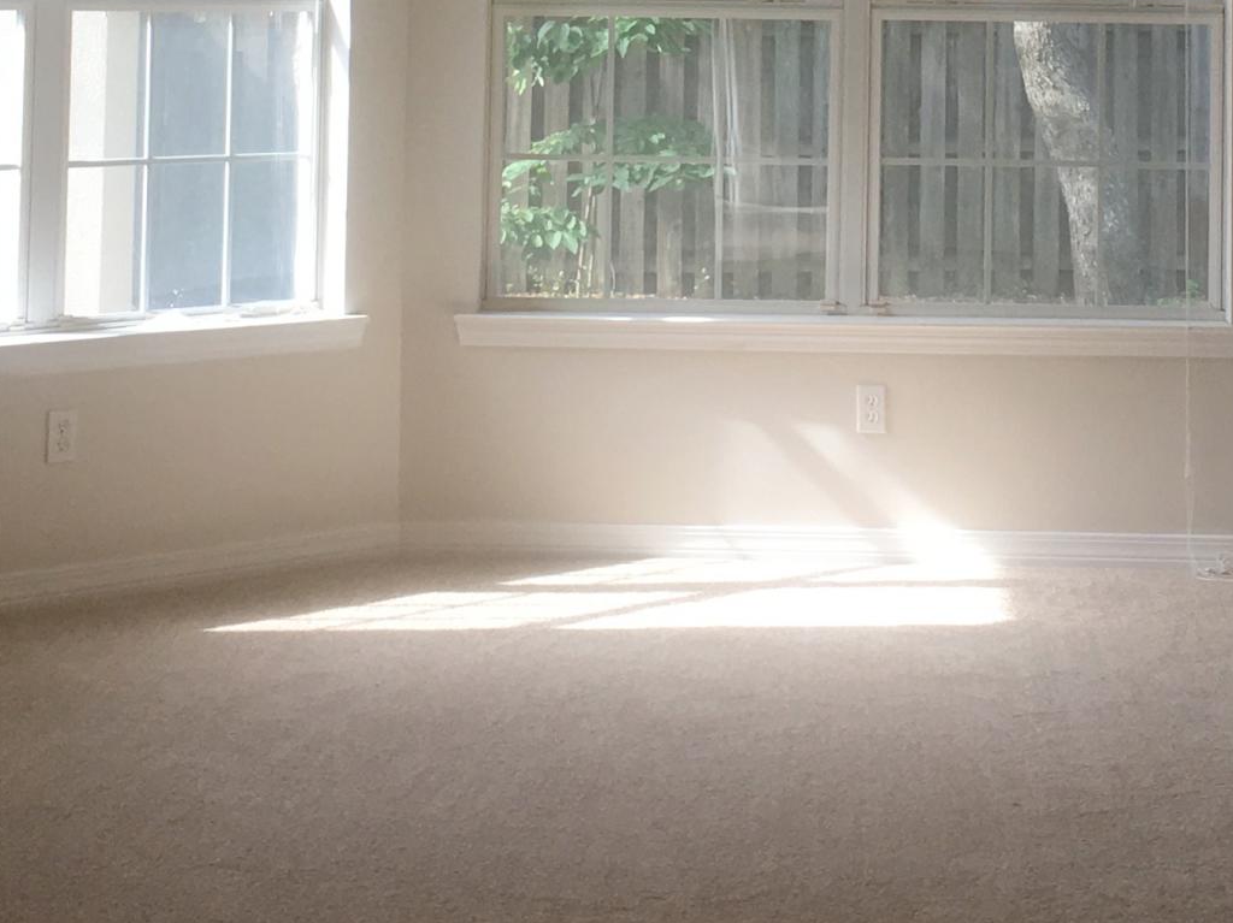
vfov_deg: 16.6
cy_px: -178
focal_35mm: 85
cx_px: 777
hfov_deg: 23.0
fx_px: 3026
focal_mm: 4.15
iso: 32
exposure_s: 1/60
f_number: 2.2
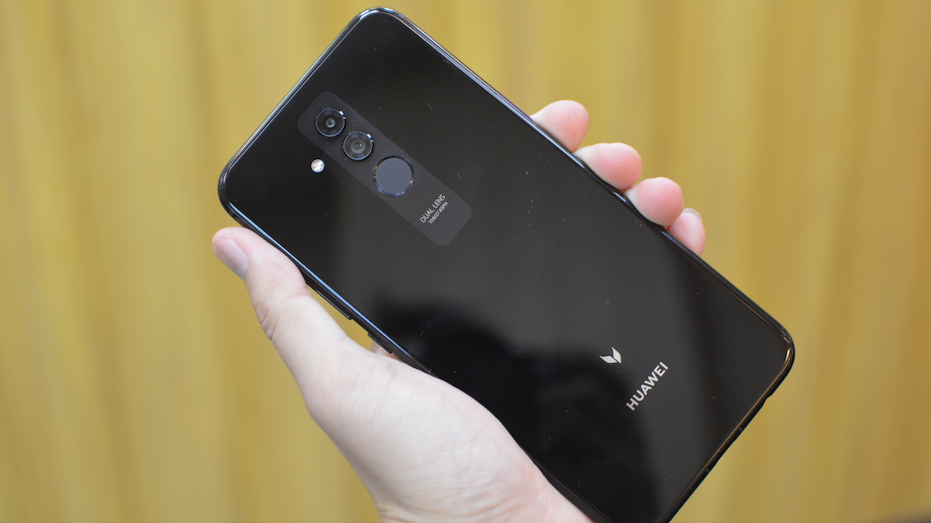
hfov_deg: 37.5
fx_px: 1371
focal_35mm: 56
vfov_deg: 21.6
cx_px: 462
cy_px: 257
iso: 800
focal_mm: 35
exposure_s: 1/30
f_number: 2.8
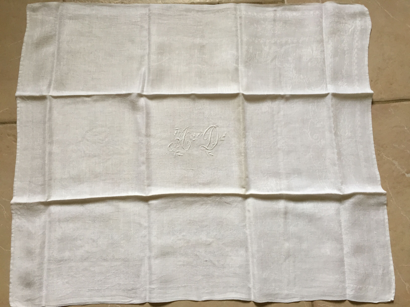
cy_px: 154
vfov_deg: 48.2
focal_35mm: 29
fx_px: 343
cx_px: 205
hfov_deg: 61.7
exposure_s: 1/33
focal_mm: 4.15
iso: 50
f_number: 2.2
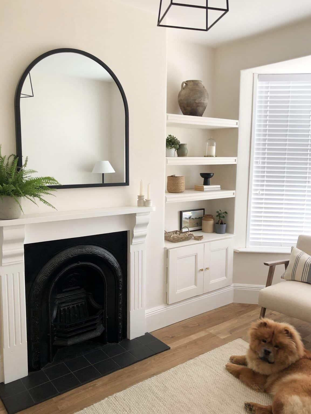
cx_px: 156
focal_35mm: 28
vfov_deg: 63.4
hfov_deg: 49.8
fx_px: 335
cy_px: 207
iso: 25
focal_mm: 4
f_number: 1.8
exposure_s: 1/30
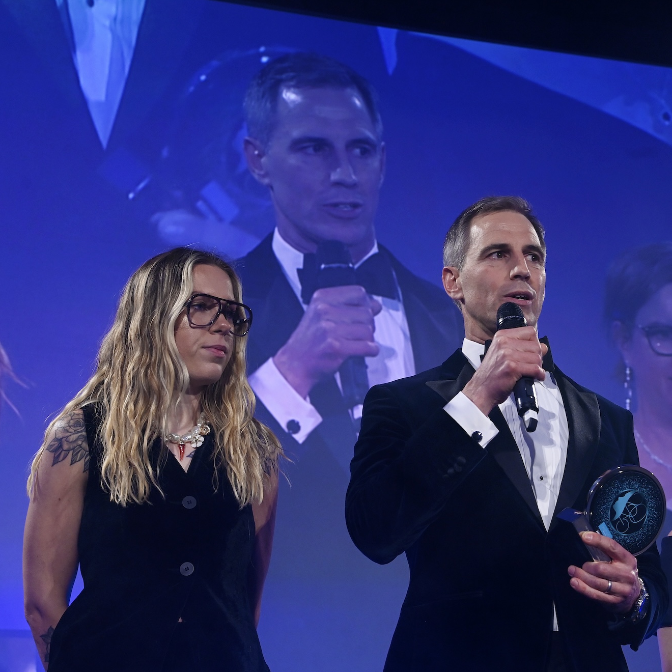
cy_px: 337
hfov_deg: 16.8
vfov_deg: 16.9
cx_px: 482
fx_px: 2262
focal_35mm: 103
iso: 2000
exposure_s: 1/160
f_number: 5.6
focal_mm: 80
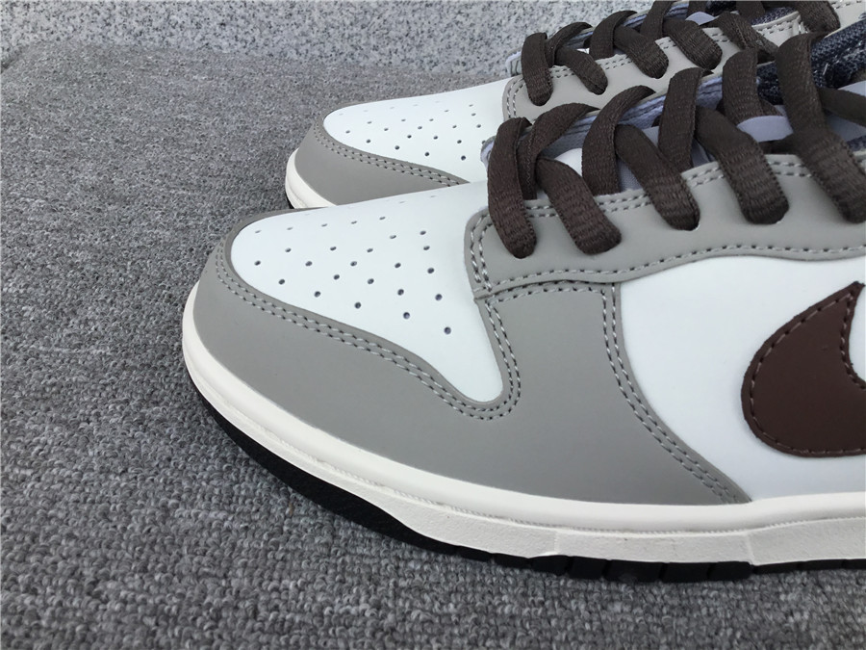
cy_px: 325
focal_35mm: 31
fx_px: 776
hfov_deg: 58.4
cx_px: 433
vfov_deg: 45.4
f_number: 2.4
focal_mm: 3.3
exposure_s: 1/641
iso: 25
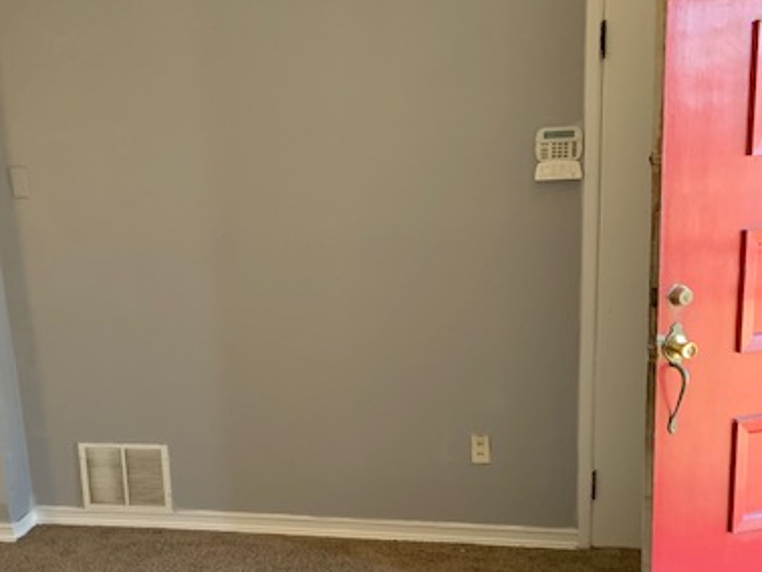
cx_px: 258
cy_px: 421
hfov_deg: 42.4
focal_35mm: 44
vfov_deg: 32.4
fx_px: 969
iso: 320
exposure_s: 1/60
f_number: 1.8
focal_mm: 4.25
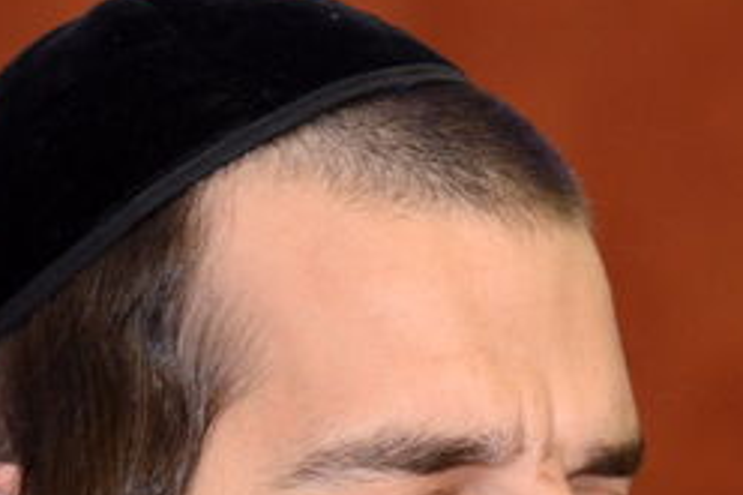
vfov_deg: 2.8
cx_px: 584
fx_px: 9982
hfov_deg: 4.3
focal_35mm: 484
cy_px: 710
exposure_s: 1/160
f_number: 4
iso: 1600
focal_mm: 150
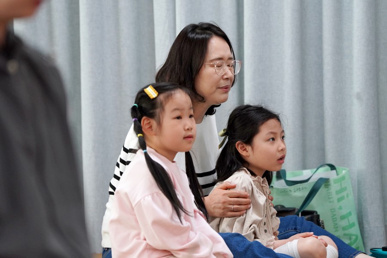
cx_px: 194
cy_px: 129
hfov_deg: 10.3
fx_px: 2150
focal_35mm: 200
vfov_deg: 6.9
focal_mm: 200
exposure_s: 1/250
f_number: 4
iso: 2500
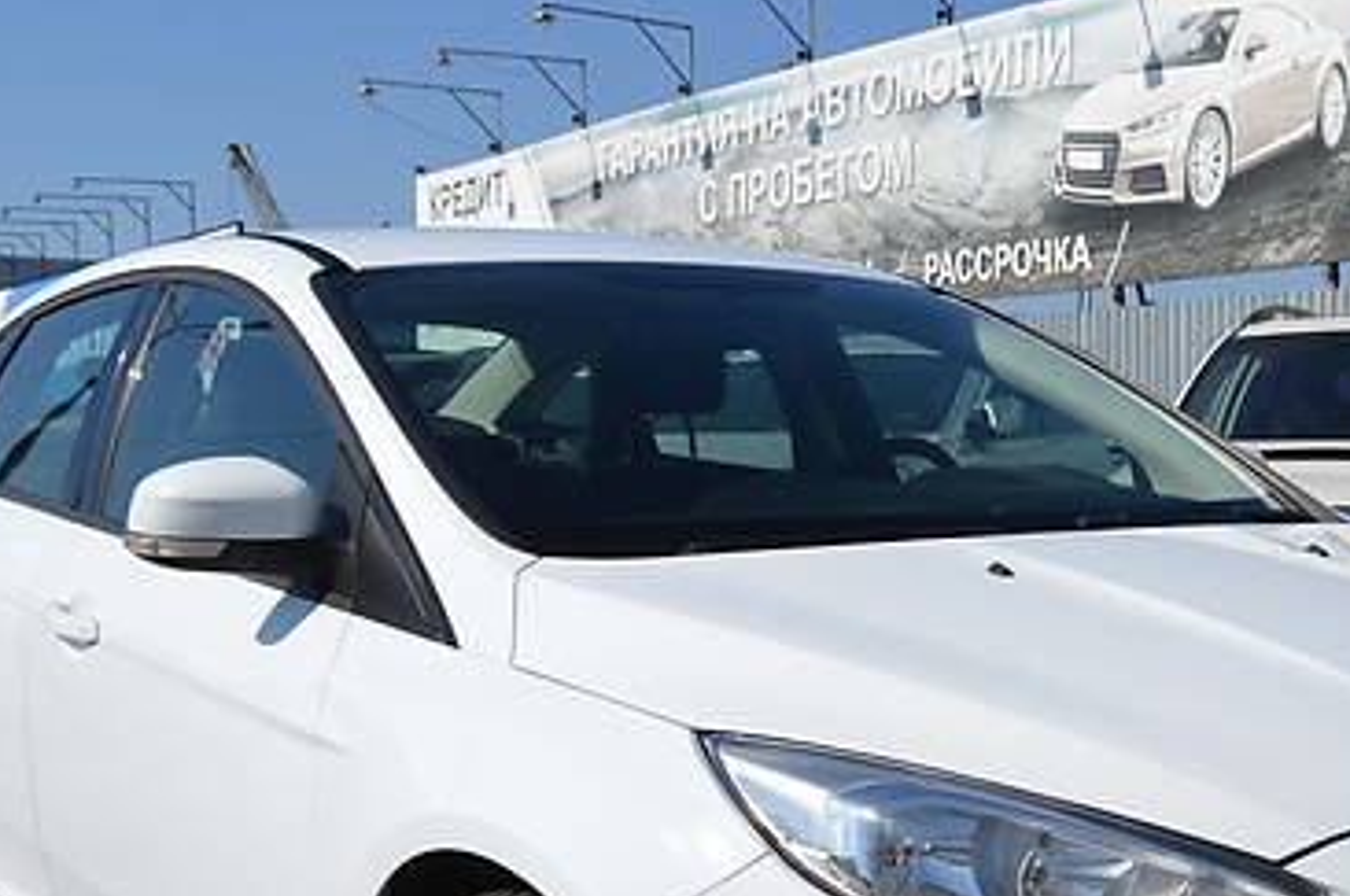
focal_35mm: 59
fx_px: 2210
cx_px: 1103
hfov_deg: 32.9
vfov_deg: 22.7
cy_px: 653
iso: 100
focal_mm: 18
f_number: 9
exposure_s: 1/320
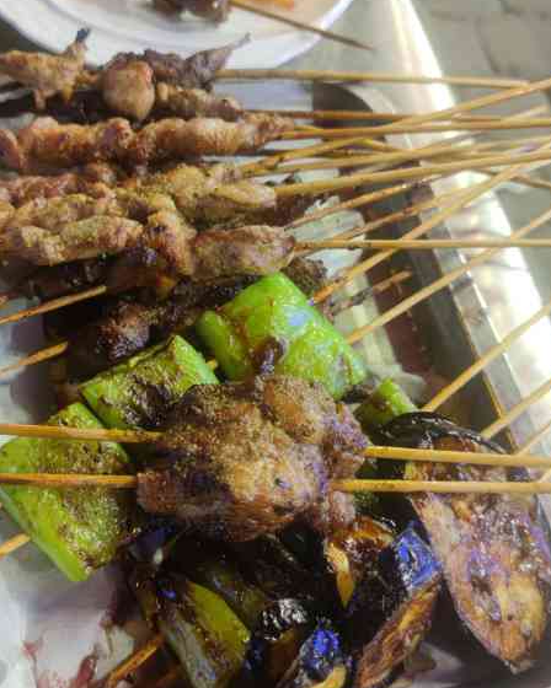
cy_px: 368
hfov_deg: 38.0
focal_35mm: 39
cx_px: 213
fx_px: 795
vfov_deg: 46.8
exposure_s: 1/100
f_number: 1.69
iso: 237
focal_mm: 6.72
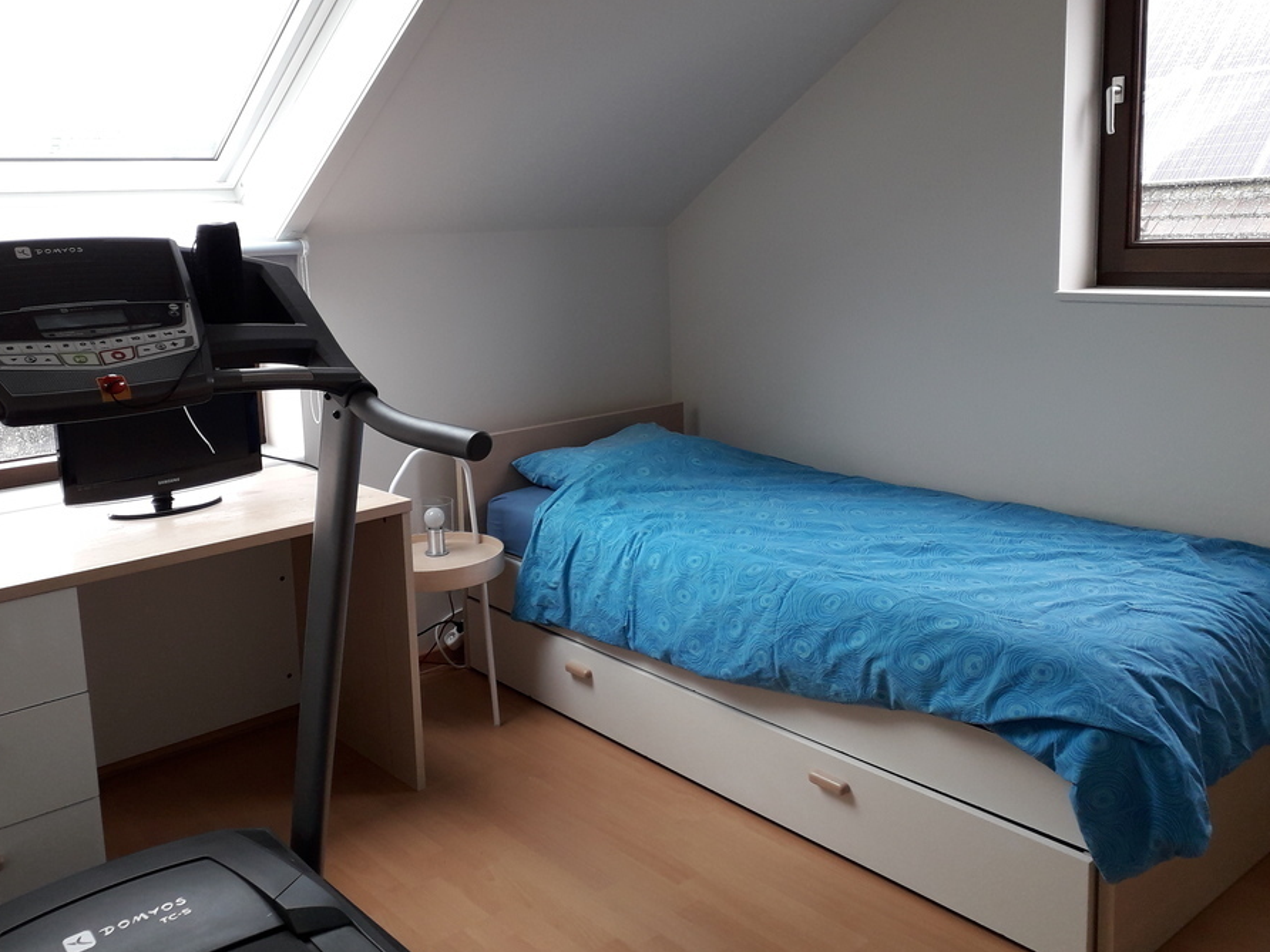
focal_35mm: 31
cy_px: 435
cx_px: 574
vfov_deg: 45.4
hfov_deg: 58.2
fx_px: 1137
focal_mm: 3.6
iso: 64
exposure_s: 1/50
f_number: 1.9
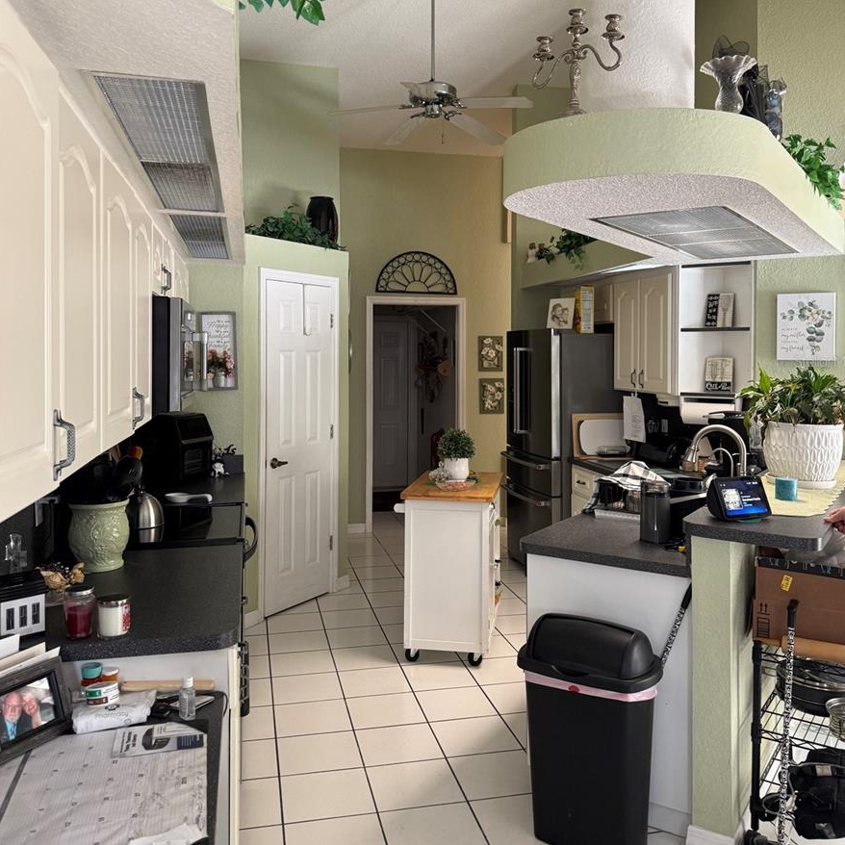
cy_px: 361
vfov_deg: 55.4
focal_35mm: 29
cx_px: 429
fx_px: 801
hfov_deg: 55.6
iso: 200
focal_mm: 6.76
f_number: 1.78
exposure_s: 1/60
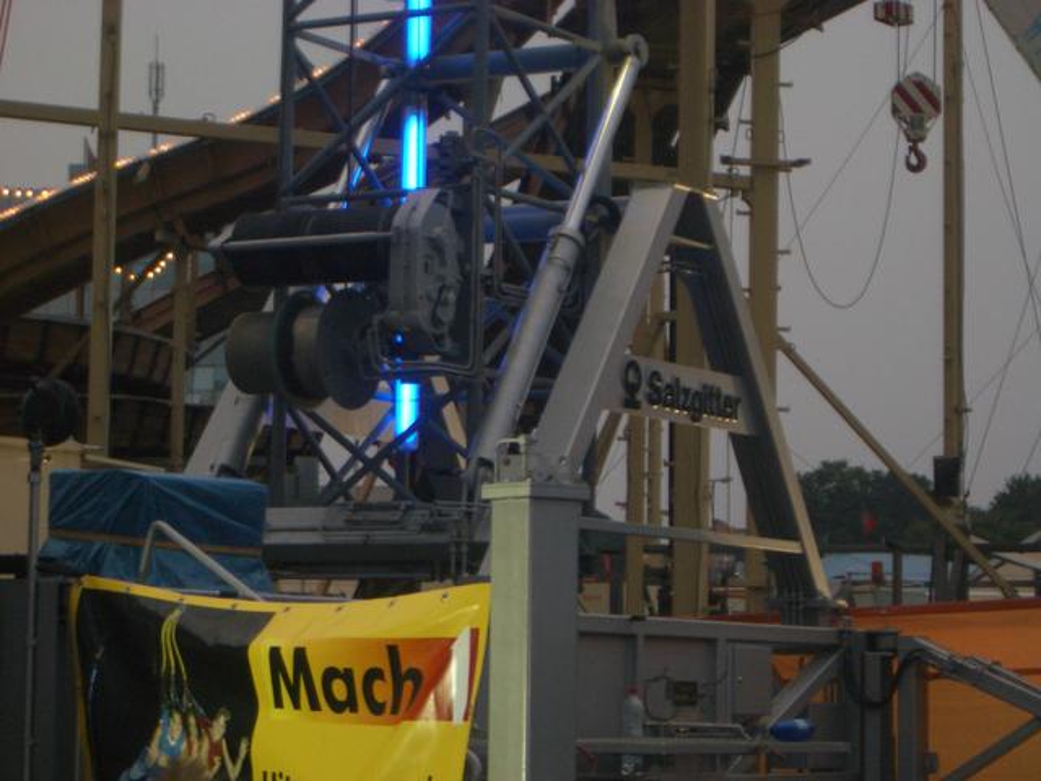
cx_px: 520
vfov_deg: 14.1
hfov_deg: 18.7
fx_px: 3158
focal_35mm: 105
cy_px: 390
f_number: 4.8
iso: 100
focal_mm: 17.4
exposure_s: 1/60
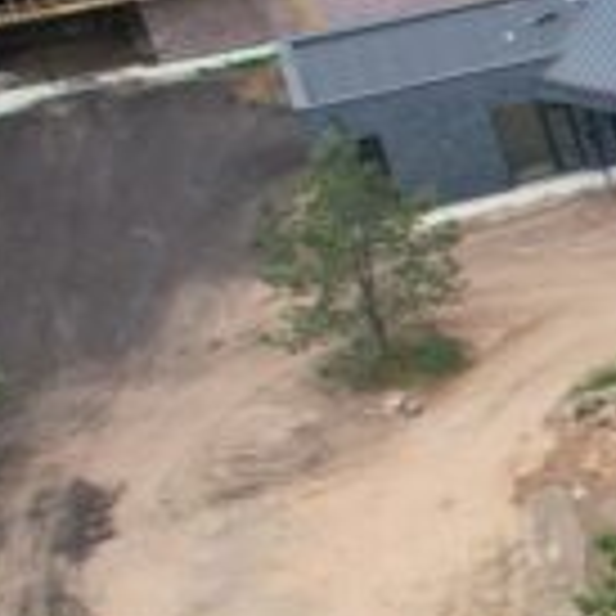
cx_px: 1983
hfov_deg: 9.3
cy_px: 704
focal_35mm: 140
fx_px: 2819
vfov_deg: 12.2
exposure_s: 1/640
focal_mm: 8.38
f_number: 2.8
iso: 100
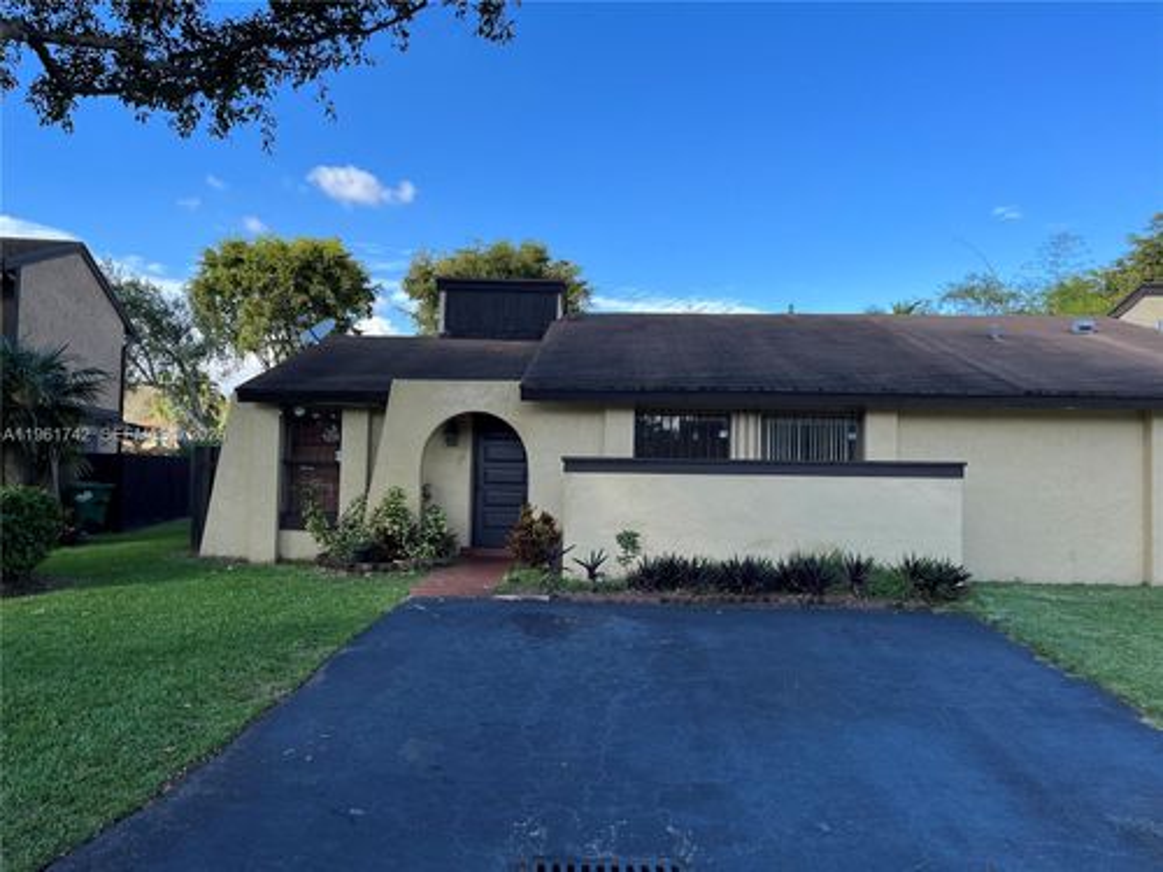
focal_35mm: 26
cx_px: 582
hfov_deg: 67.3
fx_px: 874
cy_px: 436
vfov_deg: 53.1
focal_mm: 5.1
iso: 50
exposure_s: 1/1600
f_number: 1.6
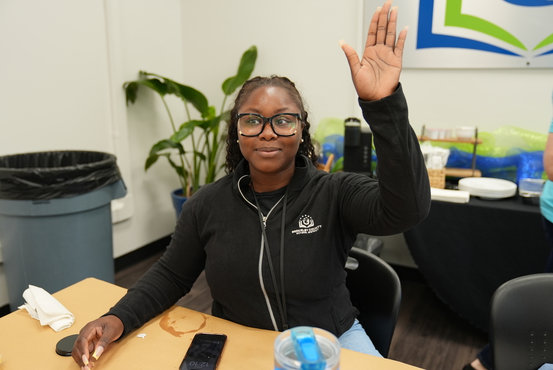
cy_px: 185
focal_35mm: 31
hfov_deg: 60.3
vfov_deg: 42.4
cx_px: 276
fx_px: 476
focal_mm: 31
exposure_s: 1/125
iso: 500
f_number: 2.8
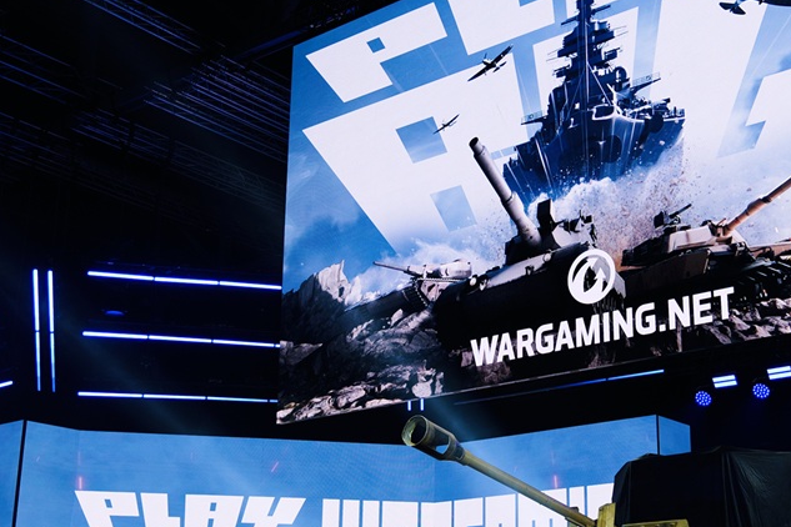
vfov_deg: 24.6
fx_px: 1208
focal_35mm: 55
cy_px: 306
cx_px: 500
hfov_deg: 36.0
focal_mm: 29
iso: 250
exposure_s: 1/50
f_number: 4.1
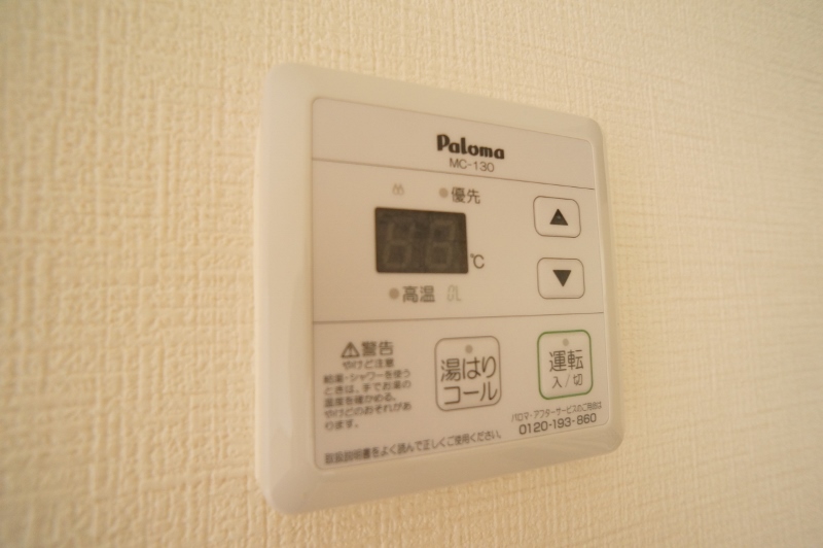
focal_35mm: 24
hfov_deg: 73.8
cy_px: 274
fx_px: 548
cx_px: 412
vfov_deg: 53.1
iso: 1000
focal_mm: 16
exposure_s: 1/60
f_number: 4
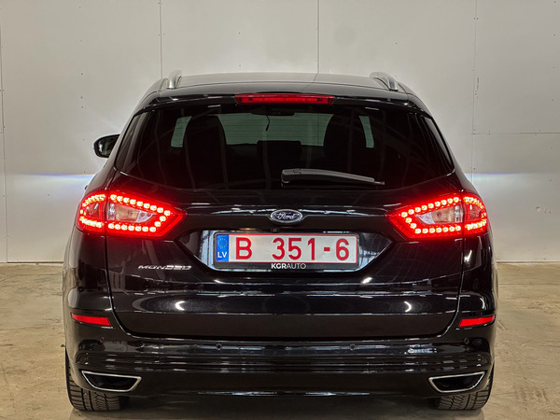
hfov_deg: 25.3
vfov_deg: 19.1
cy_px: 210
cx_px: 280
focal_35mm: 77
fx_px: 1246
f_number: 2.8
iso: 320
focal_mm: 9
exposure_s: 1/49
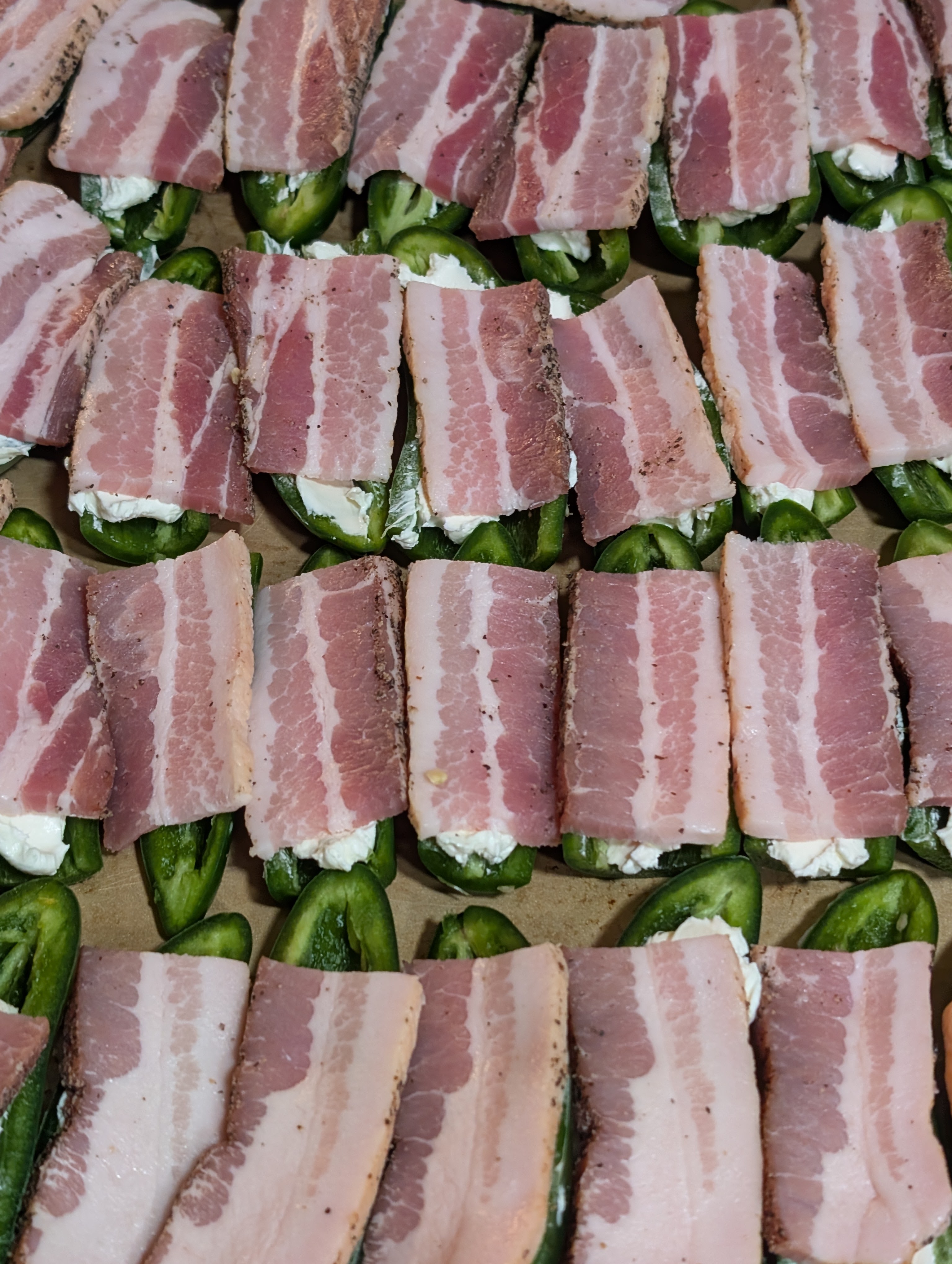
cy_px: 632
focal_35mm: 49
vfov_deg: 38.9
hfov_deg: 29.7
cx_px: 476
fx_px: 1792
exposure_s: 1/30
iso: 241
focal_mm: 6.9
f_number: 1.68
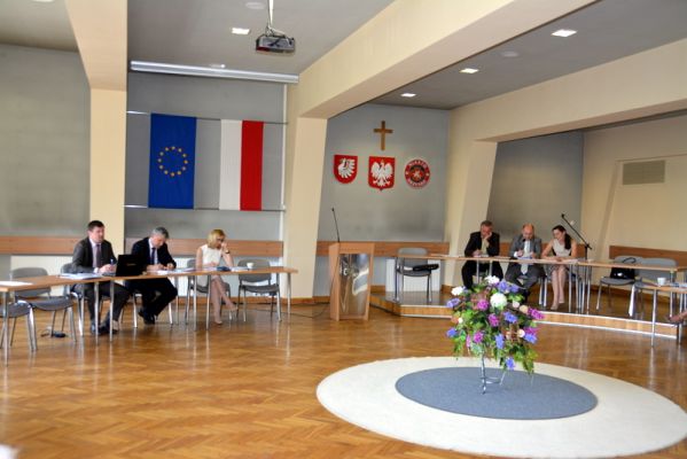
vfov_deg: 40.0
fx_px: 630
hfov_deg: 57.2
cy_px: 230
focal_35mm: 33
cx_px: 344
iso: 400
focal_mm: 22
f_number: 3.8
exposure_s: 1/80
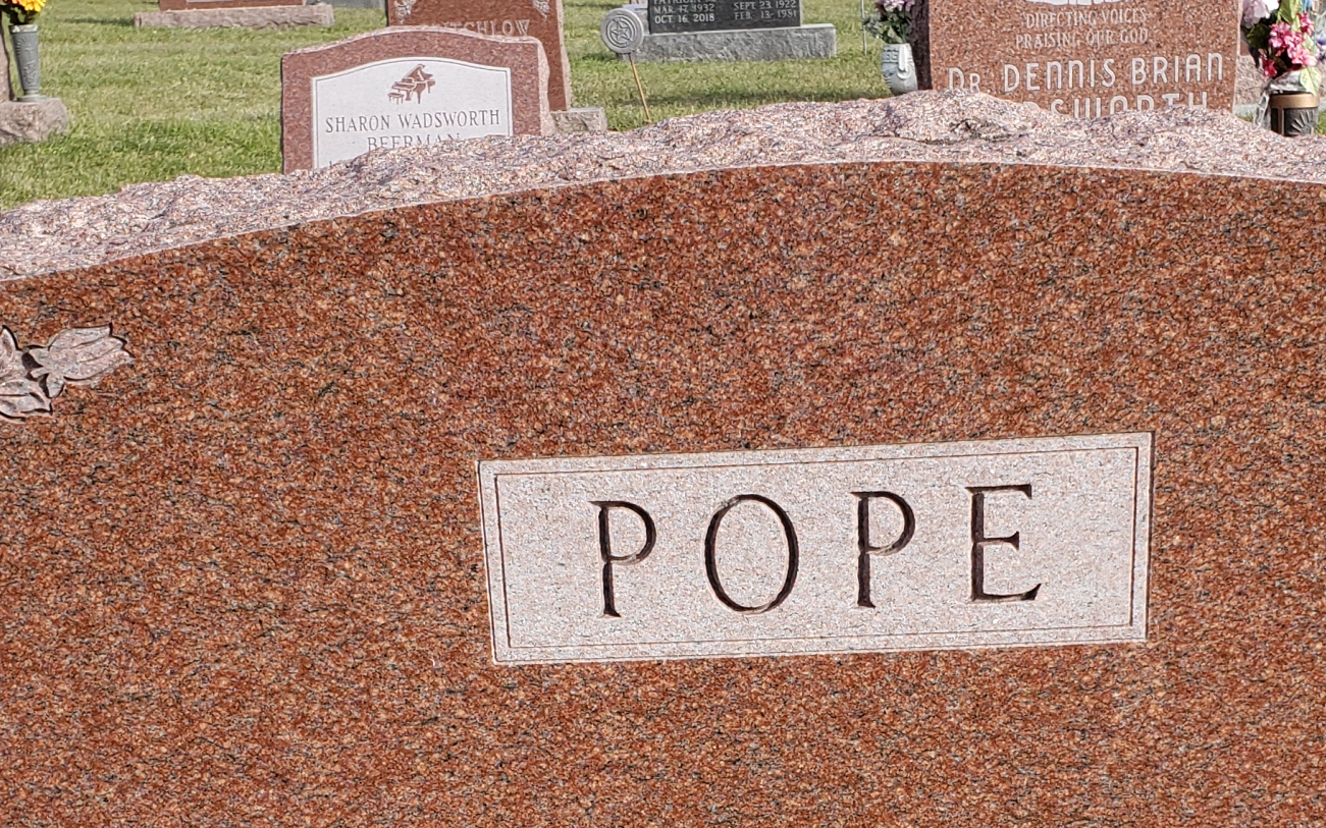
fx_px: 2204
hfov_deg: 33.5
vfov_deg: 20.7
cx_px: 700
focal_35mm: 61
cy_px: 789
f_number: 2.4
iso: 50
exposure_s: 1/608
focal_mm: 4.3
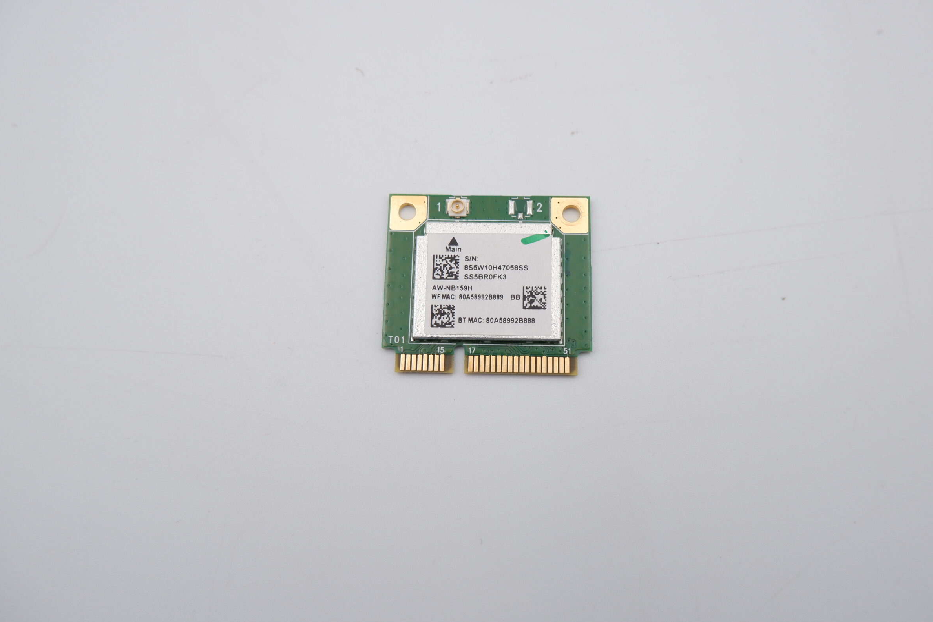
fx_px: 726
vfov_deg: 46.4
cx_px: 482
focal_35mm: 28
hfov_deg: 65.5
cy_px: 313
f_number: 5.6
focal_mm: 17.5
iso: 800
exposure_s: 1/450
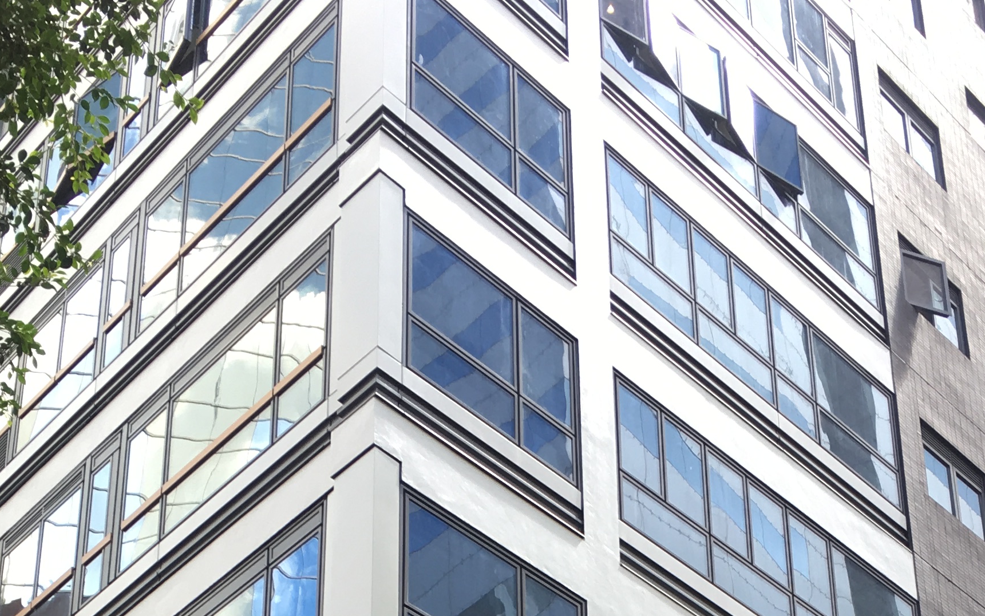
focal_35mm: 72
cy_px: 1118
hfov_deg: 28.6
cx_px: 530
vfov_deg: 15.5
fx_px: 1933
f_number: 2.2
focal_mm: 4.15
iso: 25
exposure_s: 1/116
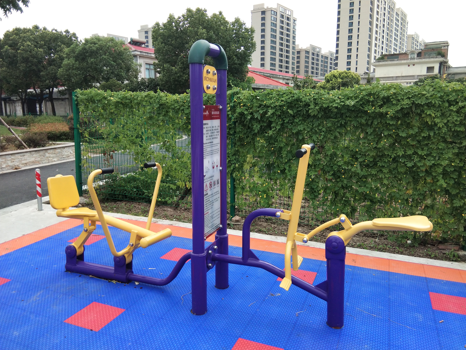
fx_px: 417
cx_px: 233
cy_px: 175
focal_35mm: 31
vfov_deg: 45.4
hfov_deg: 58.4
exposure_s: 1/606
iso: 50
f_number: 2.2
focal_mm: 3.69
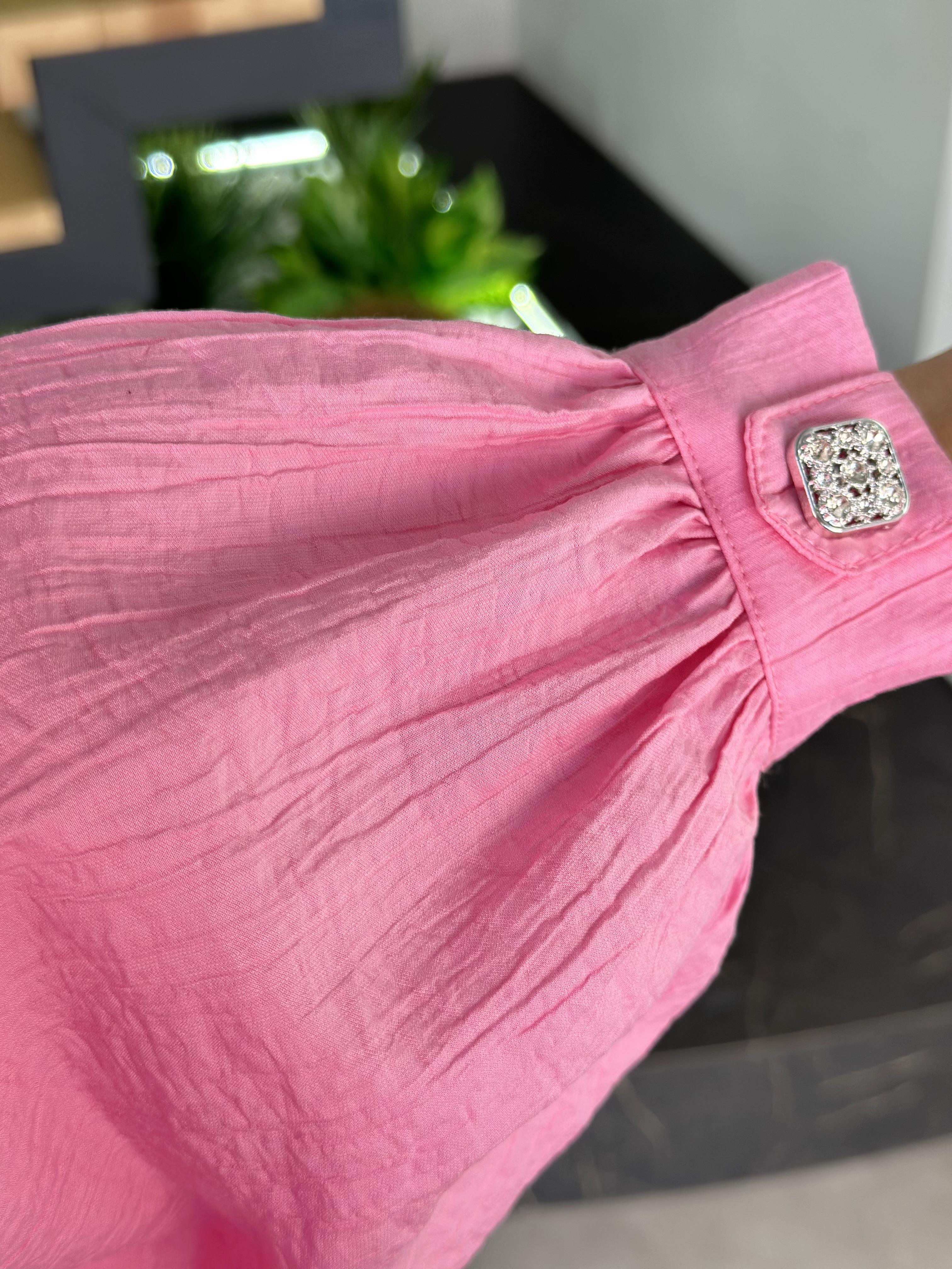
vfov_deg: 39.7
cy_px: 634
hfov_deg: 30.3
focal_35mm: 48
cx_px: 476
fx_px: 1760
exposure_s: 1/229
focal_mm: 6.86
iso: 80
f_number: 1.78
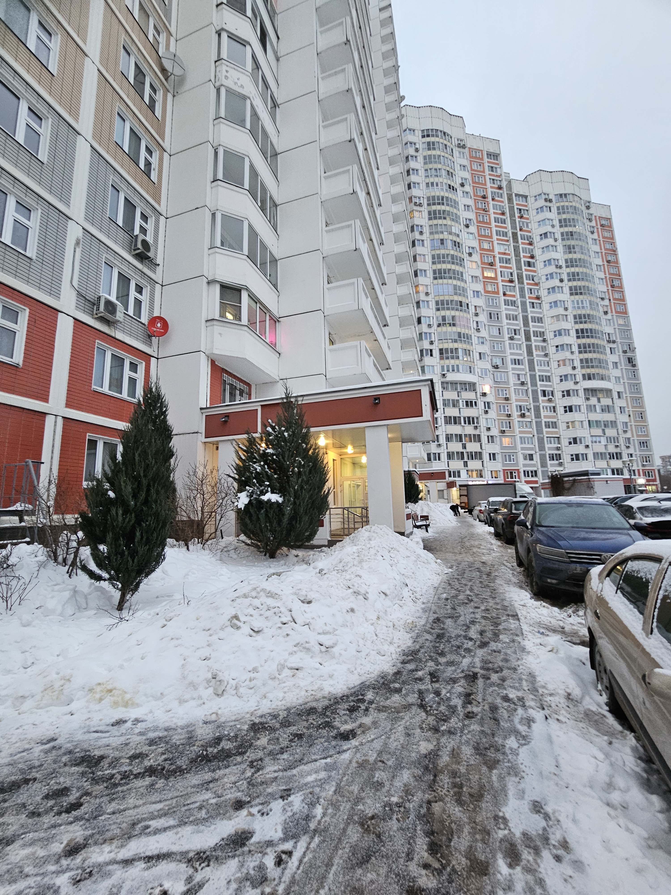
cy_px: 448
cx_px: 336
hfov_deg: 89.9
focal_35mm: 13
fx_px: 336
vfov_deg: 106.2
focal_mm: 2.2
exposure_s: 1/33
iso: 400
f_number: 2.2
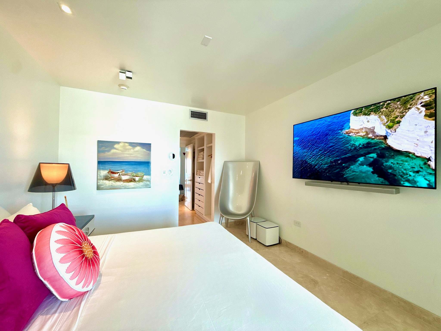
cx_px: 220
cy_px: 166
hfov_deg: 102.1
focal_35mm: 14
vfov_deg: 85.7
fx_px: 178
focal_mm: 2.22
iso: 160
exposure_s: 1/120
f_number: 2.2
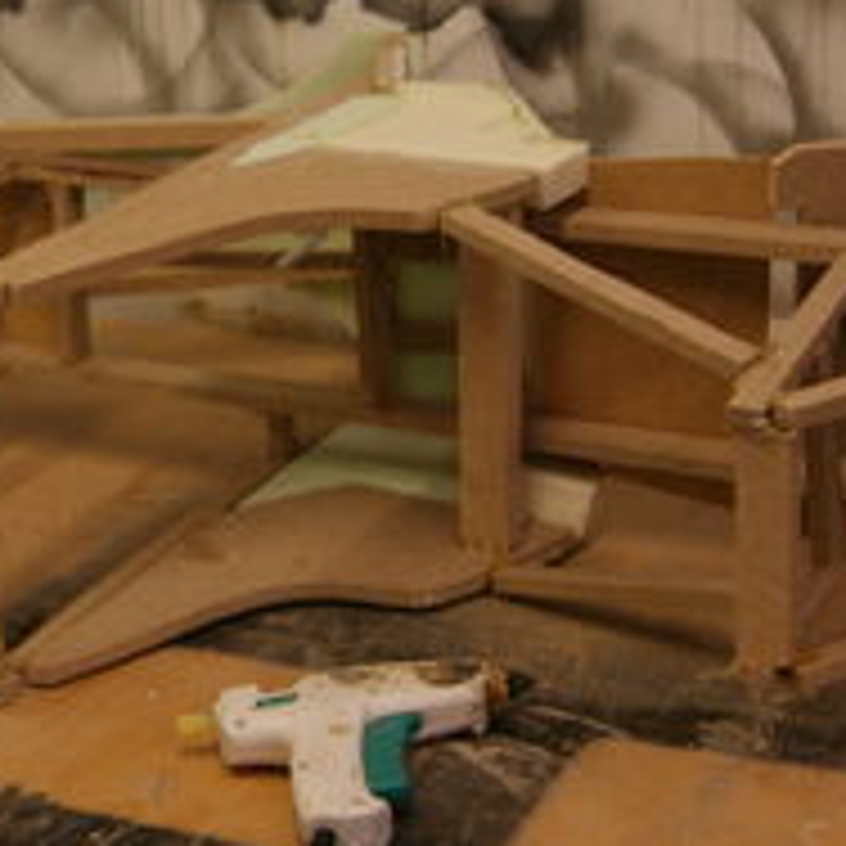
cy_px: 308
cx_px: 148
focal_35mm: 87
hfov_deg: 19.7
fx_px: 2406
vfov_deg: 19.9
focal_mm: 20
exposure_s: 1/30
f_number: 4
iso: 400
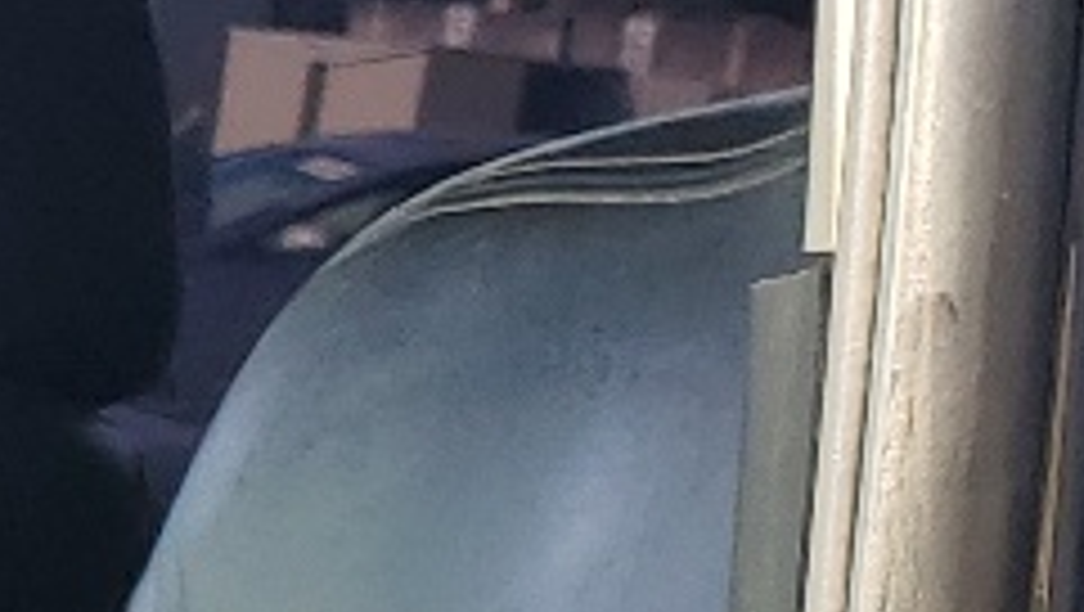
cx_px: -1655
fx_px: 5408
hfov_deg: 9.8
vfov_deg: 6.3
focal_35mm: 188
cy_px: 1184
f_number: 1.5
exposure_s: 1/286
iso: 50
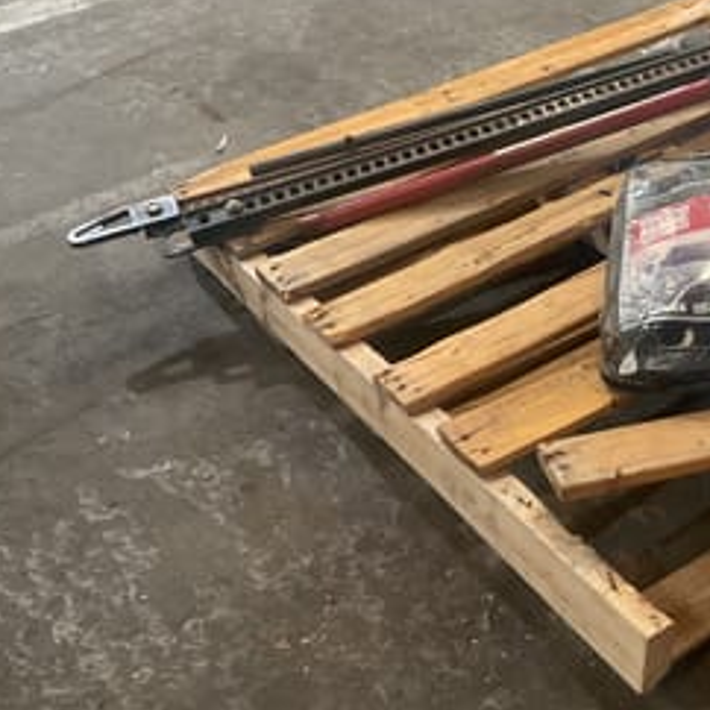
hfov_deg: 30.2
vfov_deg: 32.1
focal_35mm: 53
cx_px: 695
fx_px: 1230
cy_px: 277
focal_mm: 3
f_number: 1.8
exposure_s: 1/40
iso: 250
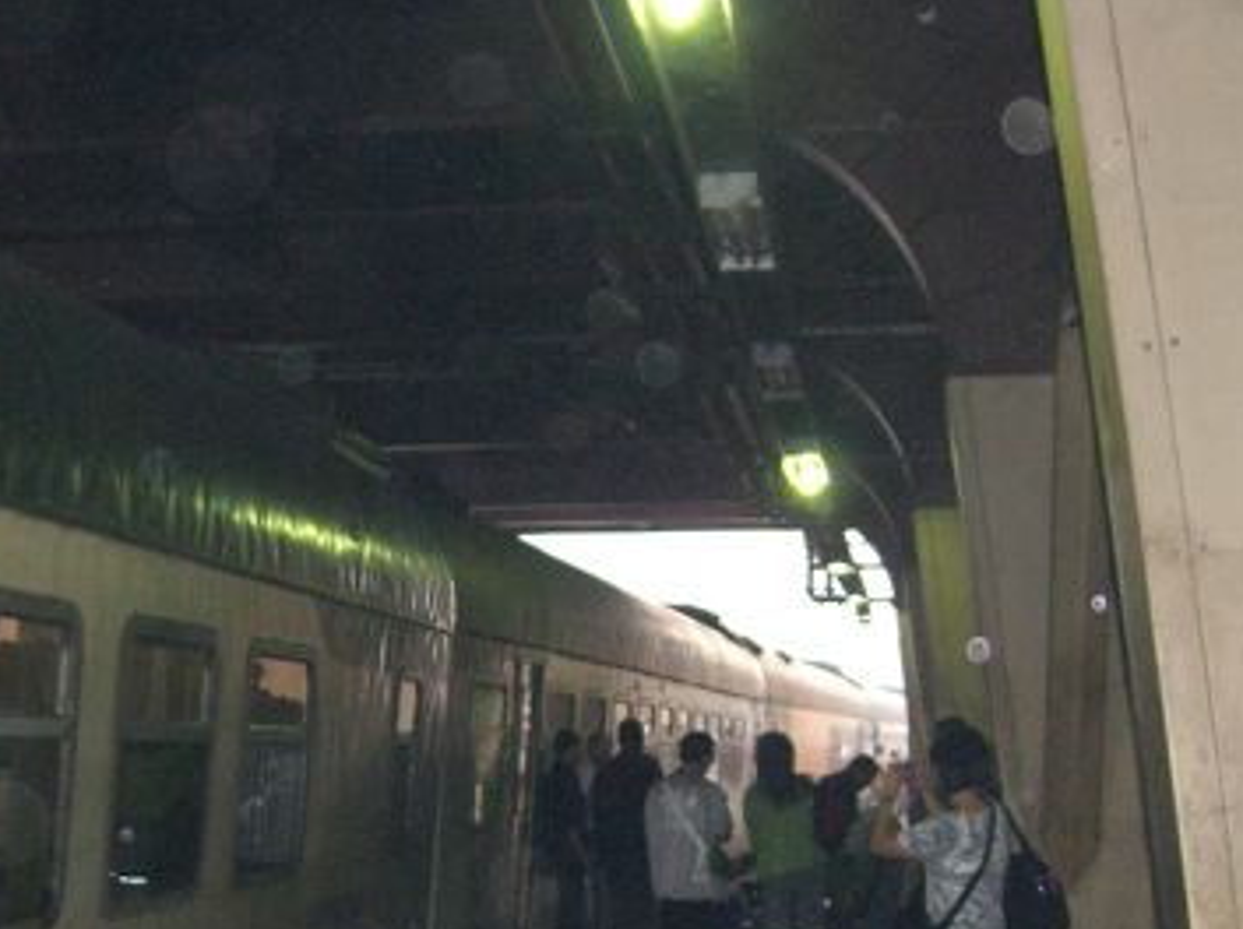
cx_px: 324
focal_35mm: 70
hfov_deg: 27.5
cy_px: 734
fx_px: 2511
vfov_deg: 20.7
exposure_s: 1/60
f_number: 2.8
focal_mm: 7.9
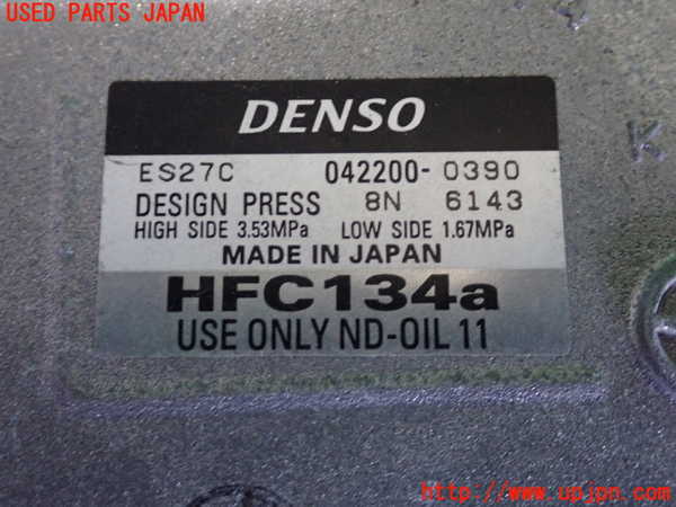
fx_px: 918
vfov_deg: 30.9
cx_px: 338
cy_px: 254
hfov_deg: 40.4
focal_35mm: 47
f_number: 3.1
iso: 800
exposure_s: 1/20
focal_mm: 8.4
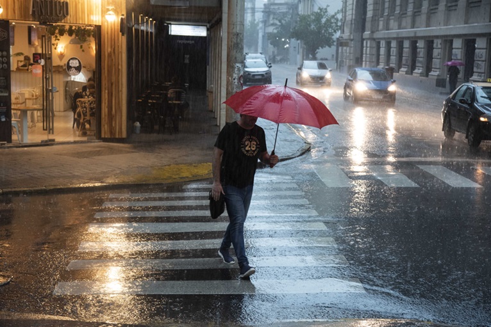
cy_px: 164
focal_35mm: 75
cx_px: 246
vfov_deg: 18.2
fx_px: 1023
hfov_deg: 27.0
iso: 2500
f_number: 5
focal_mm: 75
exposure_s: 1/125
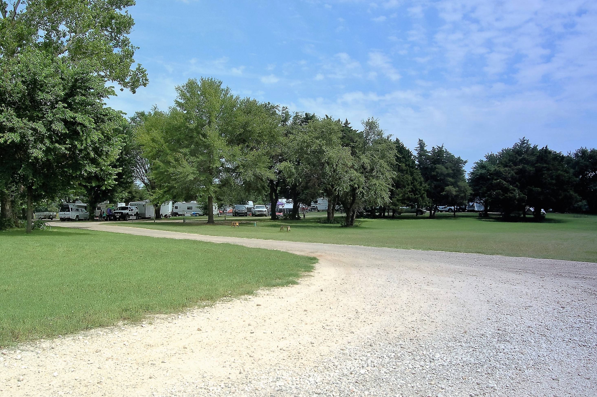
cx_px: 298
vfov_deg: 43.5
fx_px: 497
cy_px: 198
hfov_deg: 62.0
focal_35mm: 30
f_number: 10
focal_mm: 20
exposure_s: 1/400
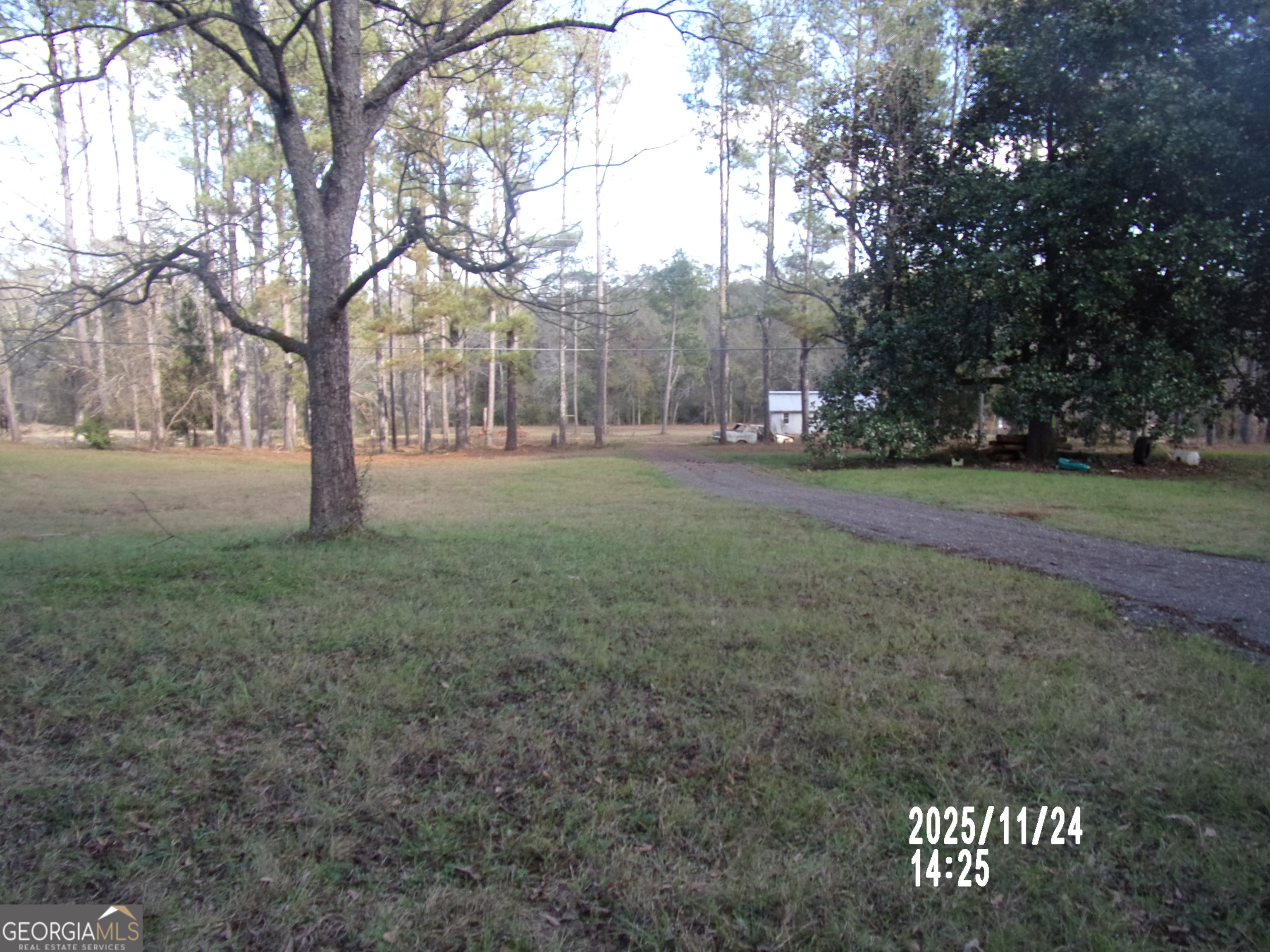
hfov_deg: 71.6
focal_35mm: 24
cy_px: 476
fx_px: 881
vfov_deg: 56.8
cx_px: 635
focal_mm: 4.3
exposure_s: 1/140
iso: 80
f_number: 3.3
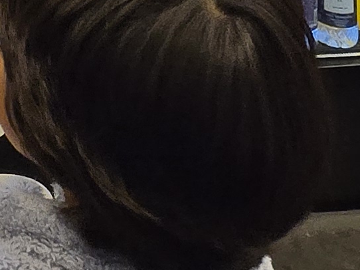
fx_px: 998
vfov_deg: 10.7
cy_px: -529
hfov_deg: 17.0
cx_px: -277
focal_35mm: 96
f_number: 2.2
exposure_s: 1/60
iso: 125
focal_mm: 1.7
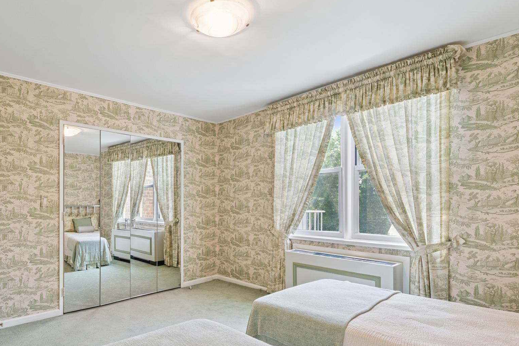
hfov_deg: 82.9
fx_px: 288
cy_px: 200
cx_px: 207
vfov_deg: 61.6
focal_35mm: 20
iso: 640
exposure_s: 1/15
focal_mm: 15
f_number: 14
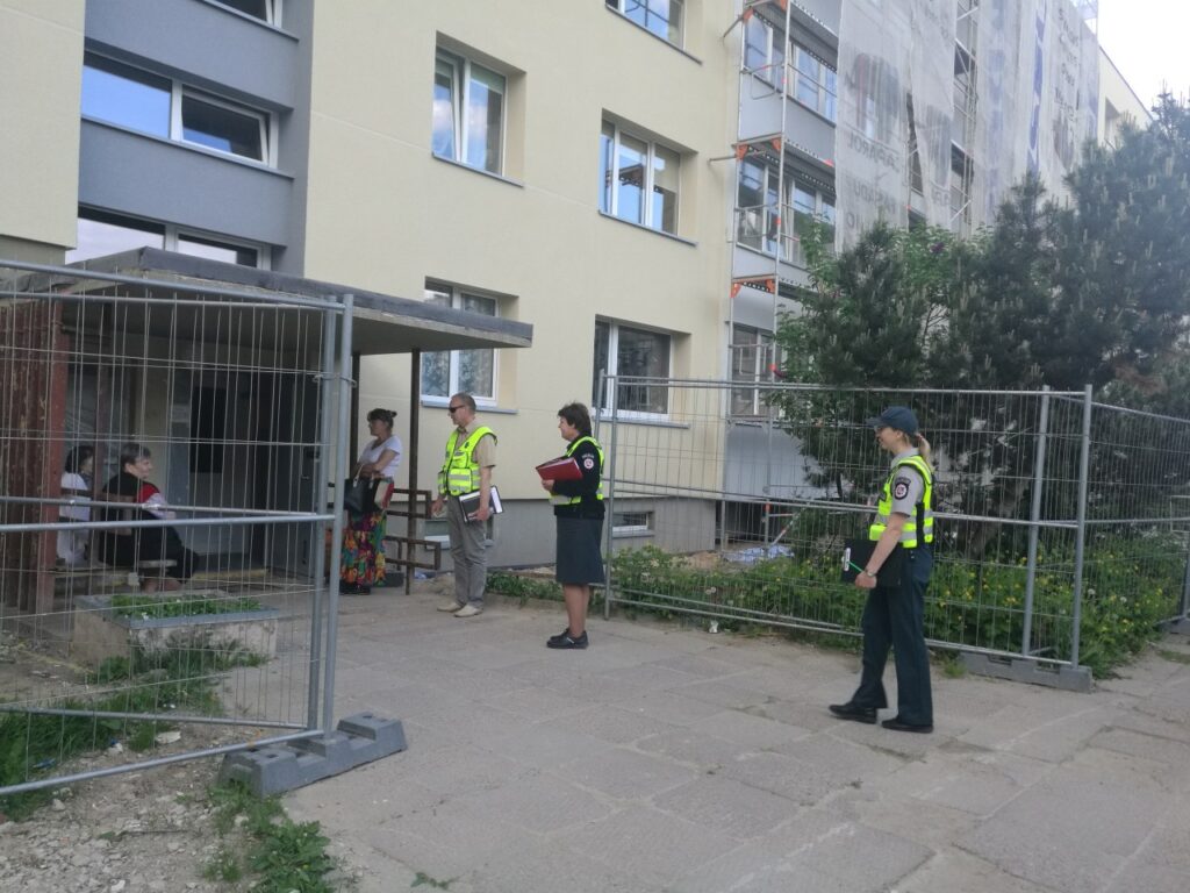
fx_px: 928
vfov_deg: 51.4
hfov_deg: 65.3
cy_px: 446
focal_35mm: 27
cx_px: 595
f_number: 2
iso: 50
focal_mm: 4.04
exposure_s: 1/125
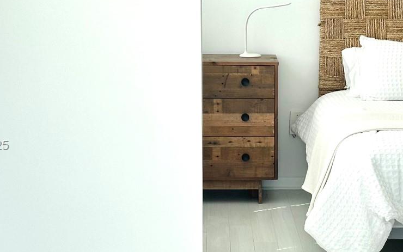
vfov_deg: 11.9
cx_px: 274
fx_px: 1209
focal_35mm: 110
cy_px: 146
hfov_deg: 18.9
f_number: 1.78
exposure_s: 1/694
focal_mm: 6.86
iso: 64
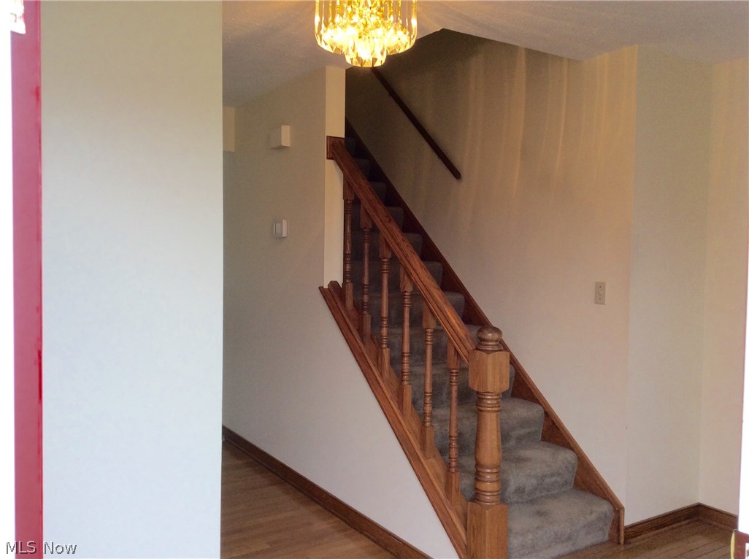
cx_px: 374
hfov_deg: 56.9
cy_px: 280
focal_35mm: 32
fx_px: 691
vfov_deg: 44.0
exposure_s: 1/60
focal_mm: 3.3
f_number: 2.4
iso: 32
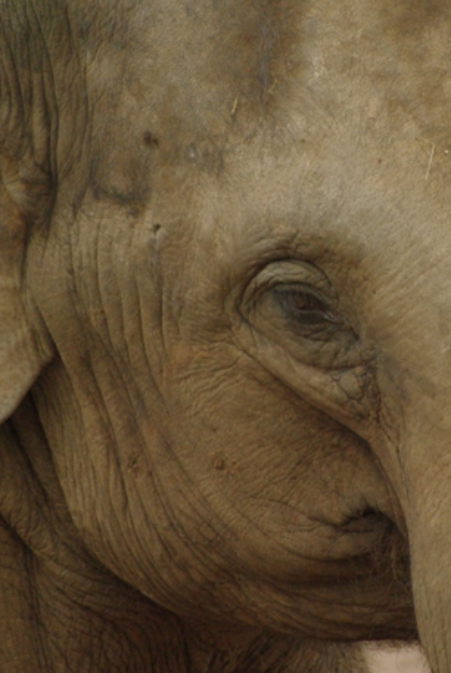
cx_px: 348
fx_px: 14758
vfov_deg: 2.6
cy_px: 211
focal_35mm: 789
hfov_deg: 1.8
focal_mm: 300
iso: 800
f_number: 5.8
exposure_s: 1/125
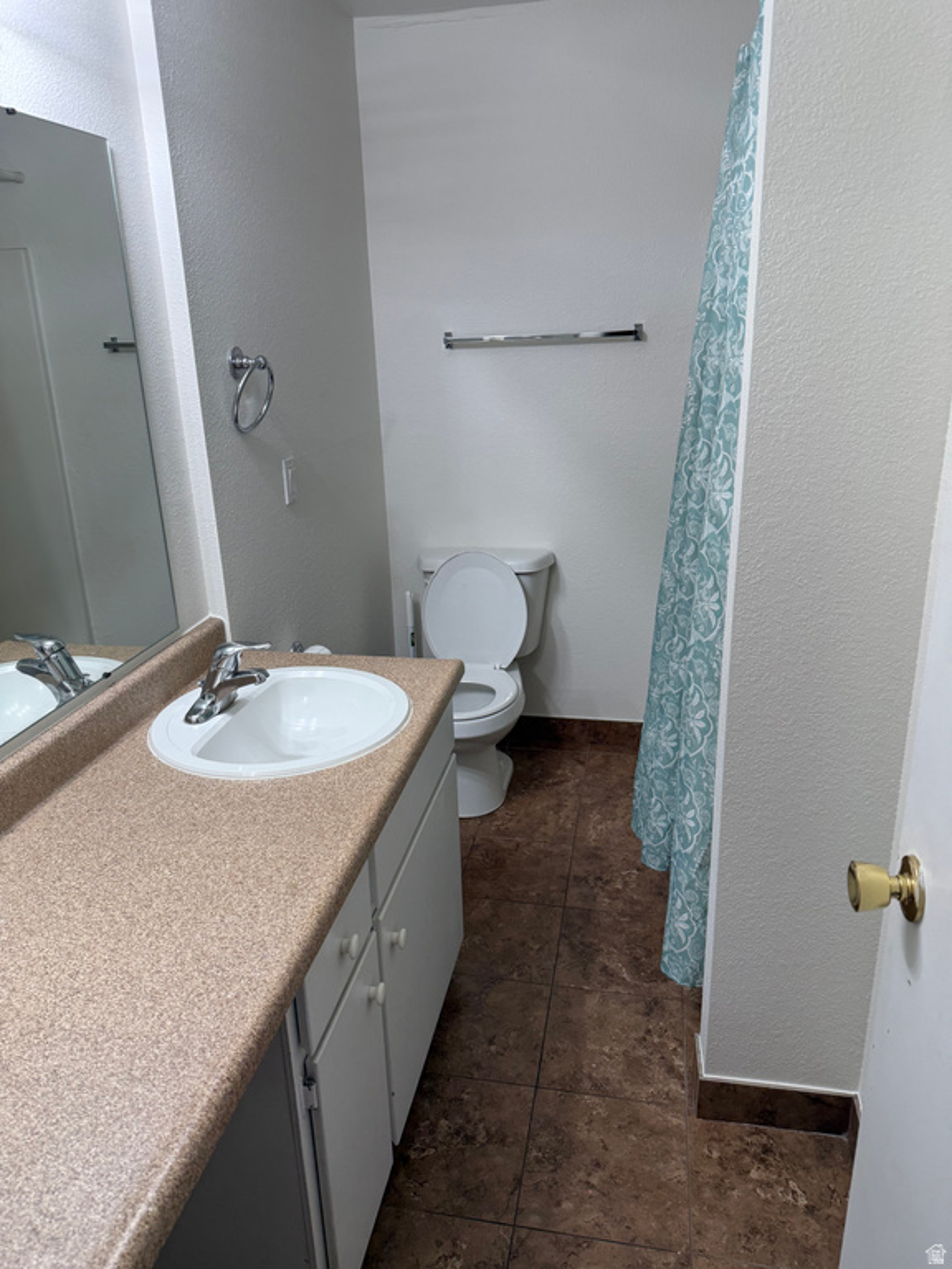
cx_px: 476
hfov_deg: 56.8
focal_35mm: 24
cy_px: 634
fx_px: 880
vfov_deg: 71.6
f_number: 1.78
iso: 100
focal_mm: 6.76
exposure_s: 1/120
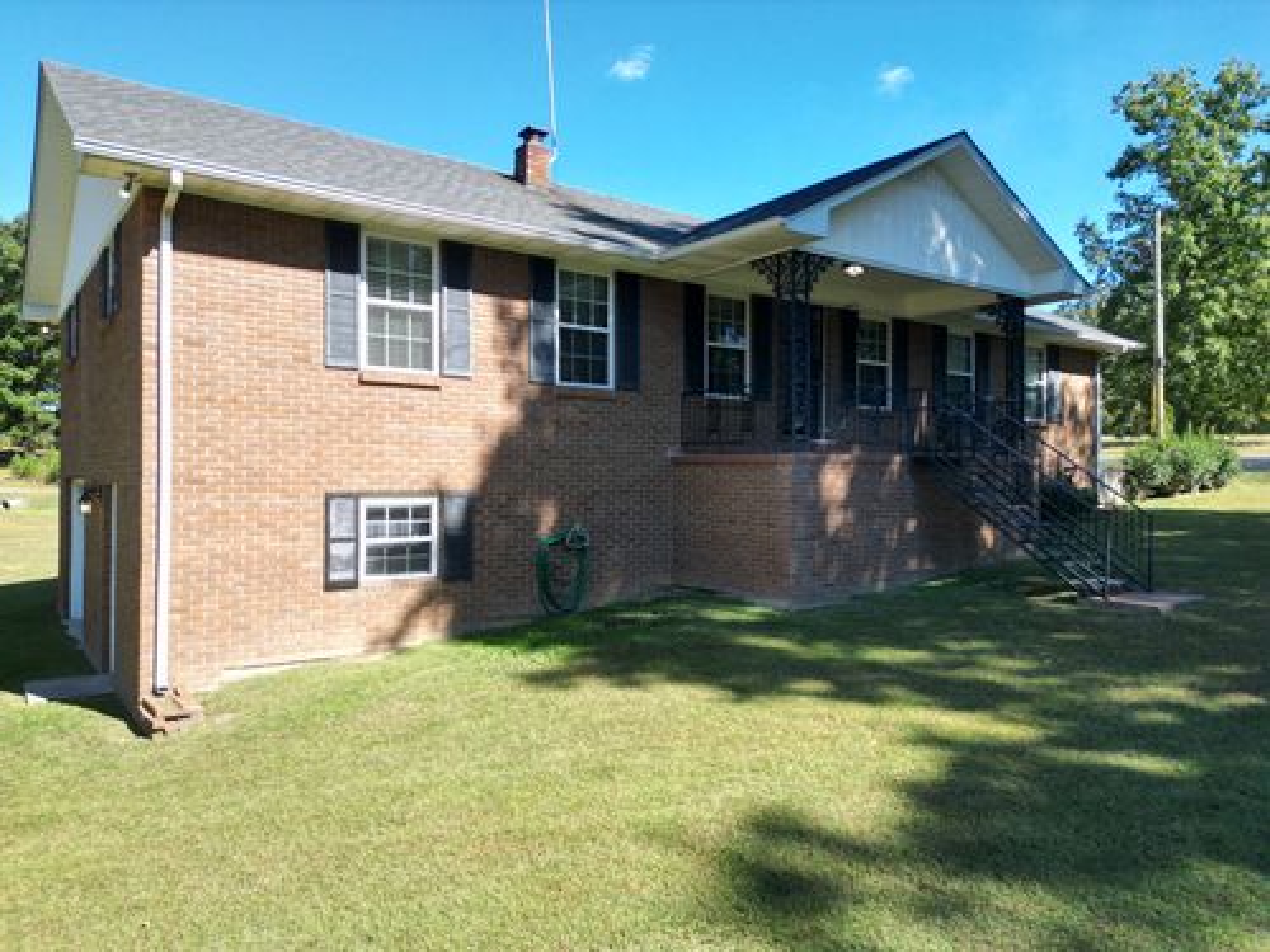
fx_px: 881
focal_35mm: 24
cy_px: 476
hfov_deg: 71.6
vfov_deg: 56.8
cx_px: 635
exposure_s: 1/1000
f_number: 1.7
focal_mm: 6.72
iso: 100
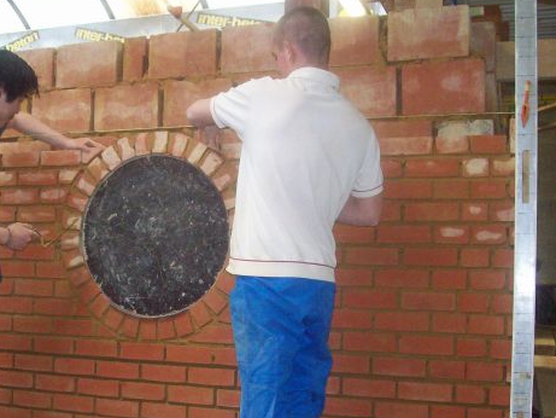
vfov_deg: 29.0
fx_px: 803
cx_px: 187
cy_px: 255
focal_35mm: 50
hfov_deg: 37.8
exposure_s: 1/64
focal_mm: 6
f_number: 2.7
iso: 200
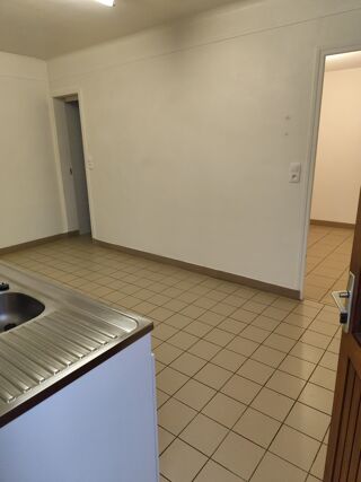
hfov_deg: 58.9
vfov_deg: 73.9
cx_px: 180
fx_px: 320
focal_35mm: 23
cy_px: 241
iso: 1121
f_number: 1.65
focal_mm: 6.19
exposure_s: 1/100
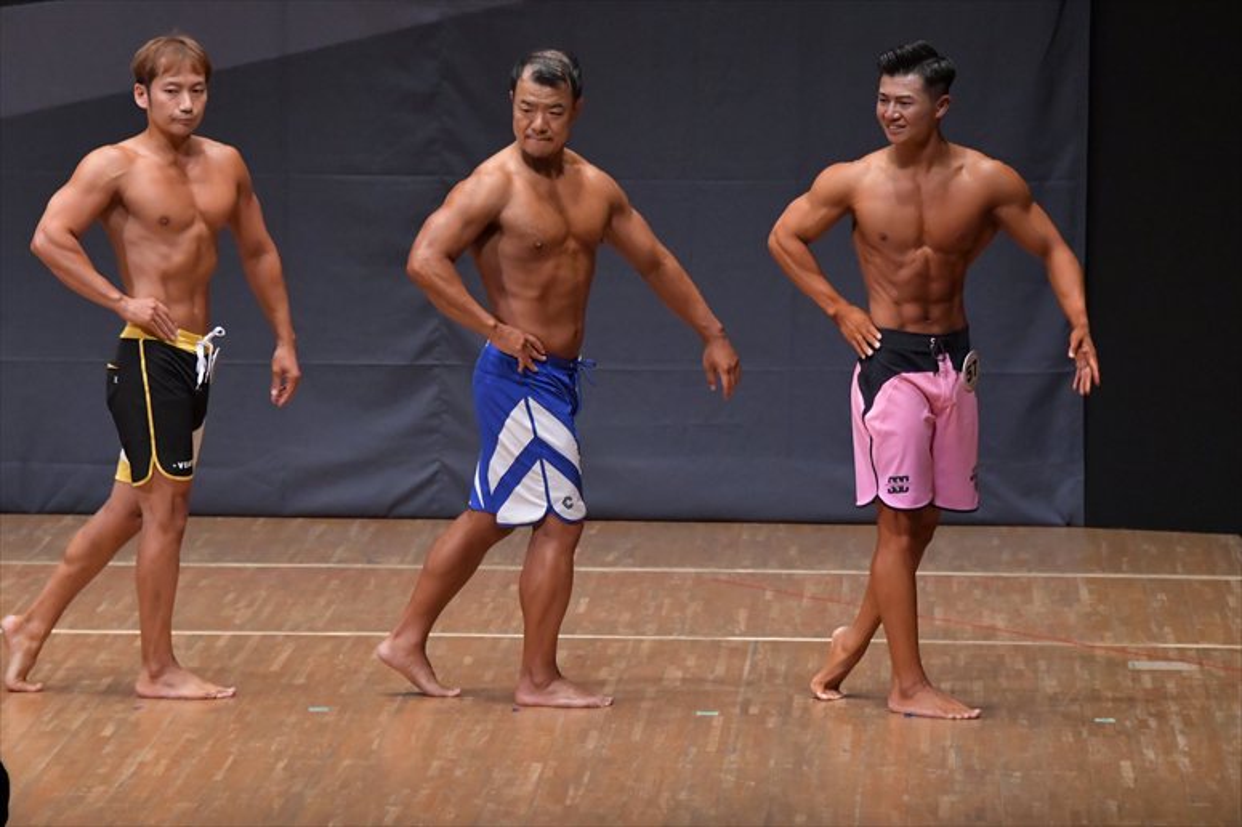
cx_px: 621
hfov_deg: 8.1
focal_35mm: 255
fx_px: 8793
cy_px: 414
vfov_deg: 5.4
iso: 6400
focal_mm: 170
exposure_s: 1/400
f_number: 5.6
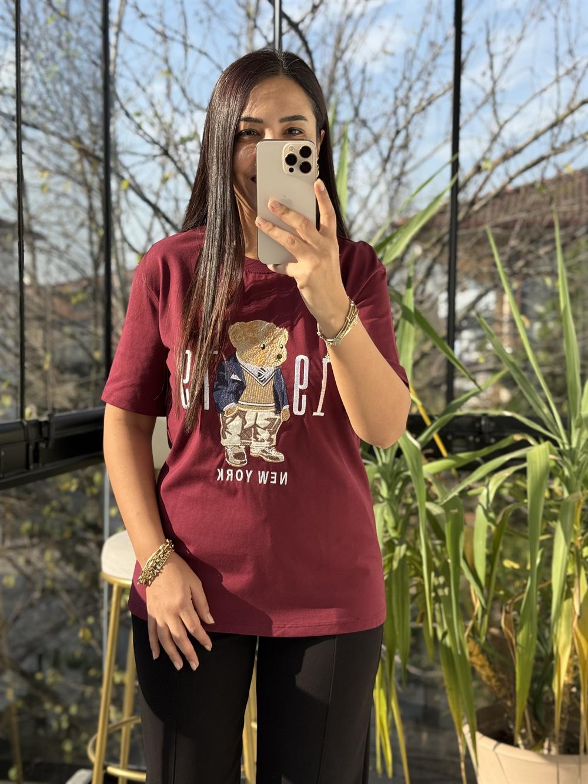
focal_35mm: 48
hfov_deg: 30.3
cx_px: 294
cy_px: 392
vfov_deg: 39.7
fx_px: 1087
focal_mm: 6.76
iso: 64
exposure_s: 1/865
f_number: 1.78
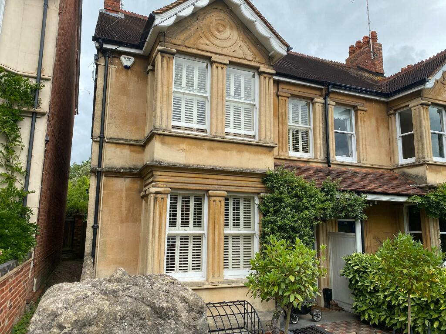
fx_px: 335
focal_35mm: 26
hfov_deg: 67.3
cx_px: 223
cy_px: 167
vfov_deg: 53.1
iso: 32
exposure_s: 1/1218
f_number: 1.8
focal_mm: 4.25
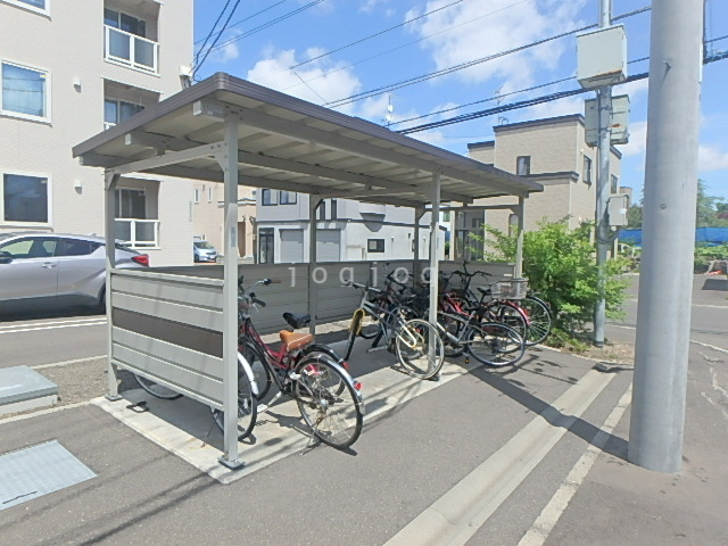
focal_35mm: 21
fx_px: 442
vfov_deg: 63.4
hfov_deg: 79.0
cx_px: 364
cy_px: 273
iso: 125
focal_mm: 3.7
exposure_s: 1/640
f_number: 6
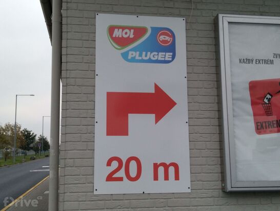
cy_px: 106
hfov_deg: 67.3
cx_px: 140
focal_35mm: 26
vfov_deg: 53.1
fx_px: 210
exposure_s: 1/340
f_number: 2.2
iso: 100
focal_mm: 3.46
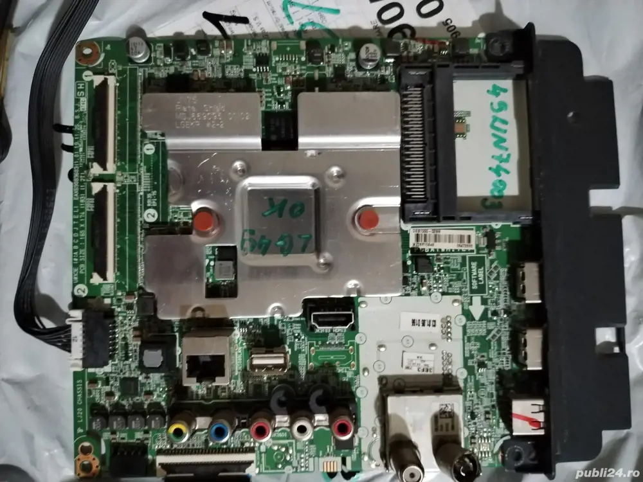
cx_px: 322
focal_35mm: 26
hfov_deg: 67.3
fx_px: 483
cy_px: 241
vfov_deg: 53.1
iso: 1562
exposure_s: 1/20
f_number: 1.8
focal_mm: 4.75
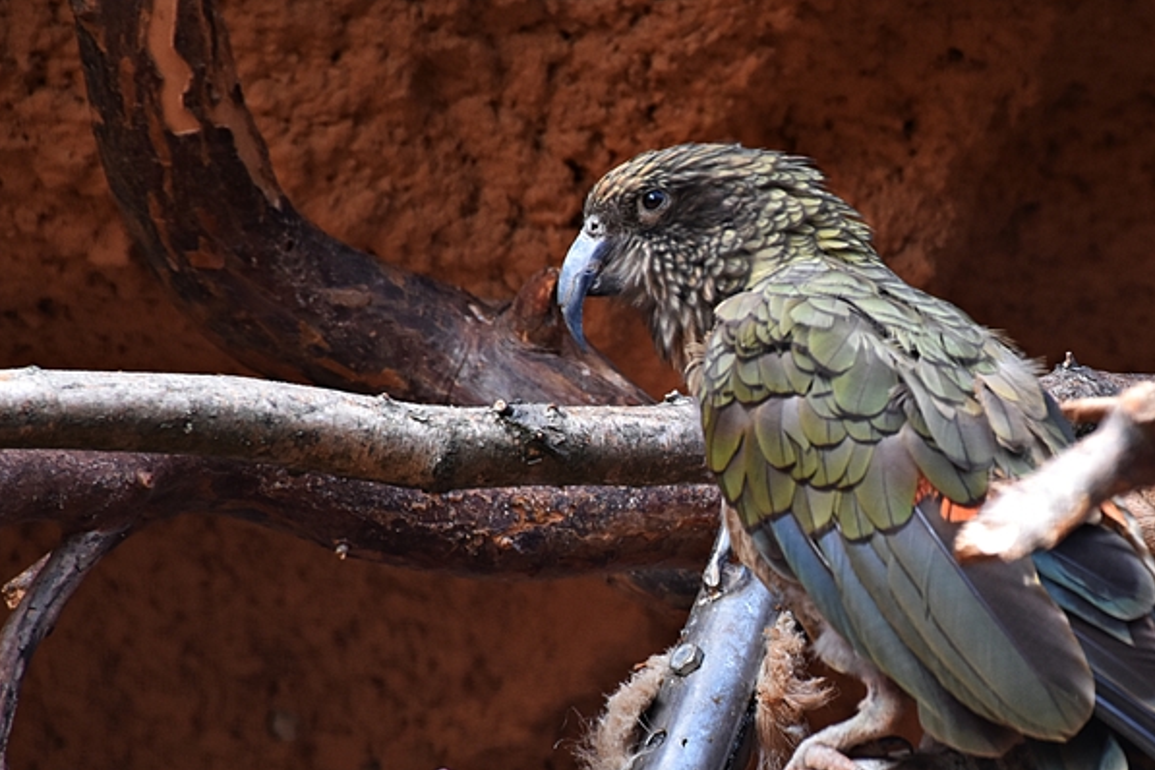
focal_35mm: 360
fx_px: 11549
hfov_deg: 5.7
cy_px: 489
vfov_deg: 3.8
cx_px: 892
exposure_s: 1/160
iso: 800
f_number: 5.6
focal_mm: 140
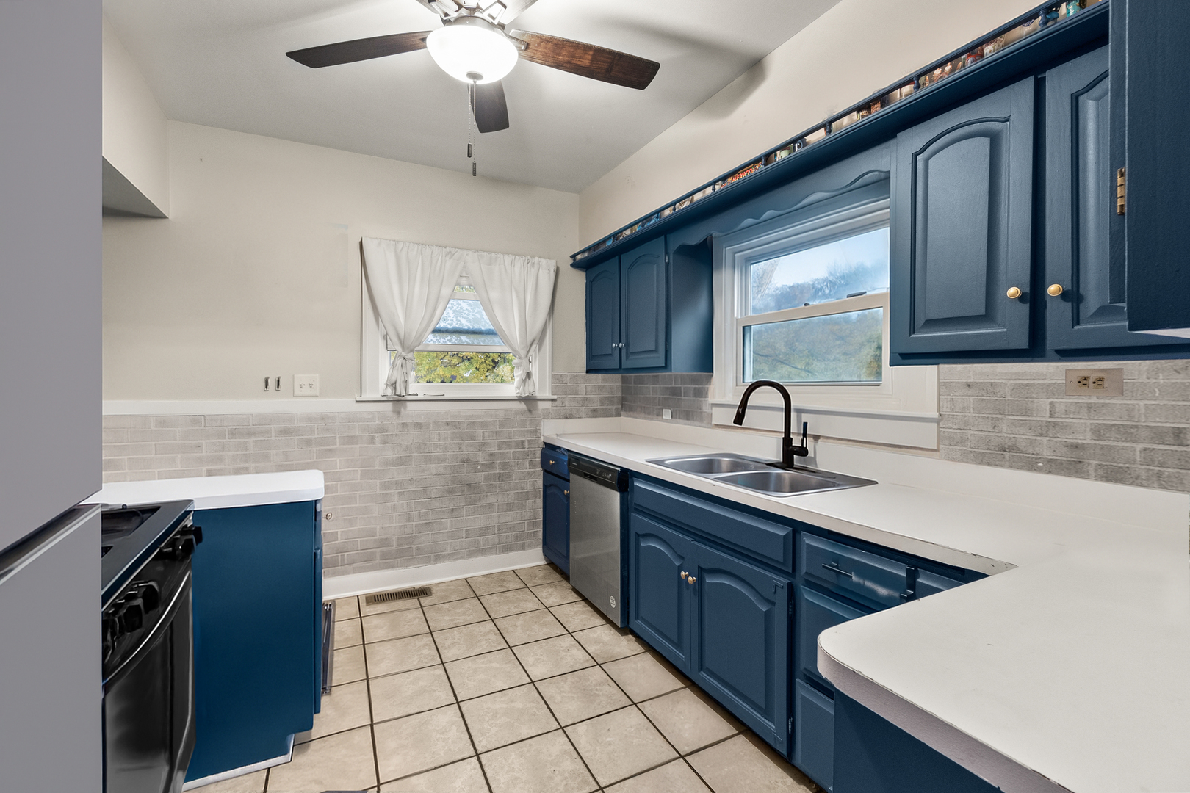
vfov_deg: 77.3
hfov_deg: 100.4
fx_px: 496
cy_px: 396
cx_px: 595
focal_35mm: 15
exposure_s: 1/2
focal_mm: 10
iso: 800
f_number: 8
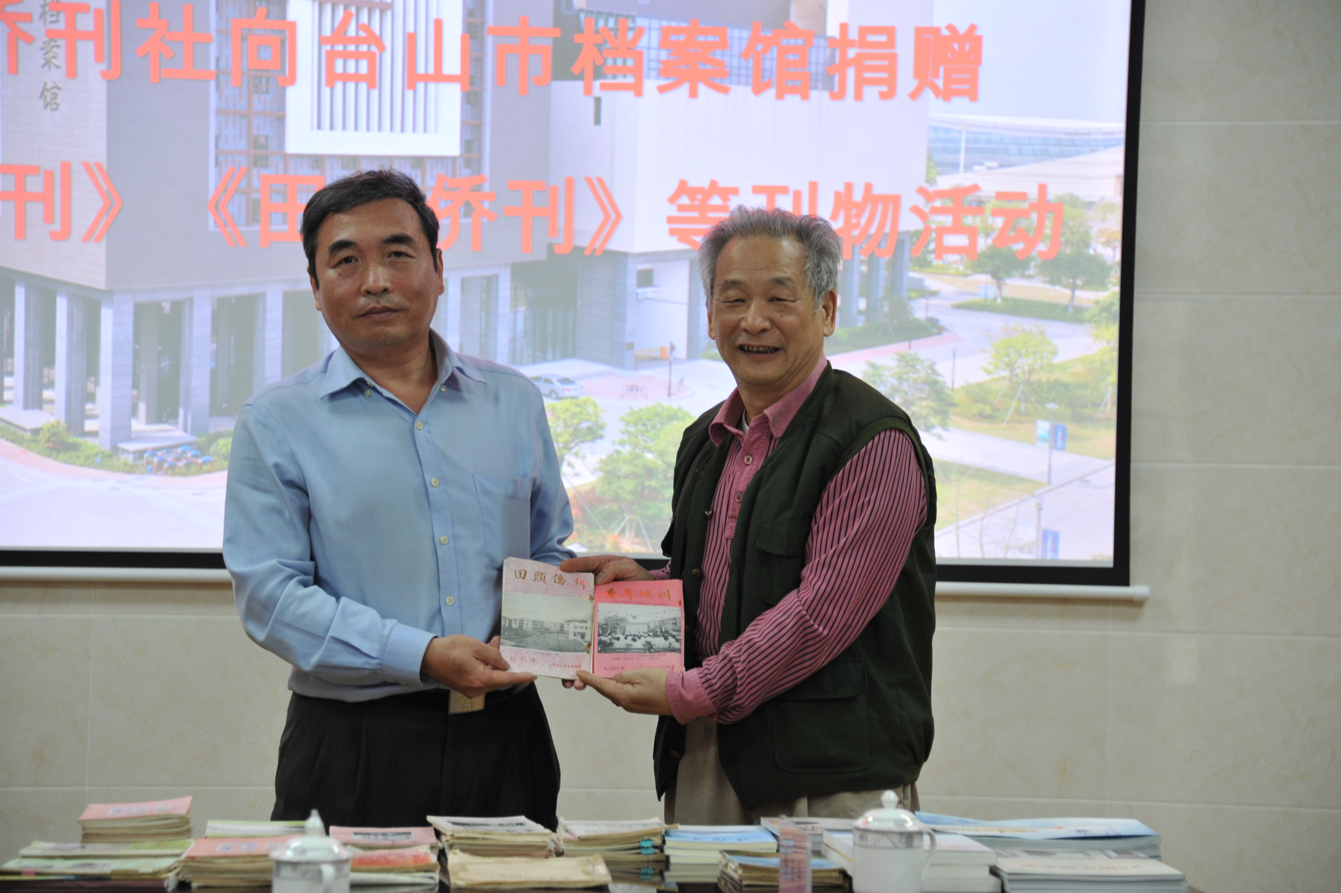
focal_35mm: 125
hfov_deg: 16.4
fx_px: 4653
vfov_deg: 11.0
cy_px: 446
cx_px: 670
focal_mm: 125
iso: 1100
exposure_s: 1/50
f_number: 5.6
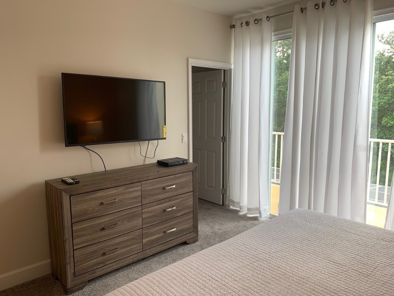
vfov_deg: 53.1
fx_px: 296
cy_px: 148
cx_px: 197
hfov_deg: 67.3
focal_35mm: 26
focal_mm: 4.25
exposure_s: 1/120
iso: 40
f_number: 1.8
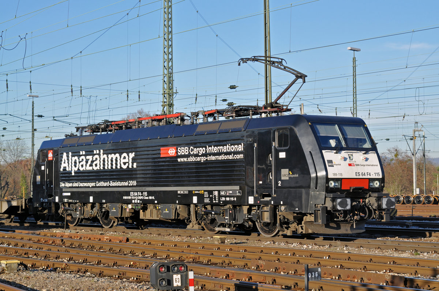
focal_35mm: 75
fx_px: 913
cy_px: 146
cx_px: 220
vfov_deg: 18.1
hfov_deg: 27.0
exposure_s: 1/1000
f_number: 5
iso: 250
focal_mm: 50
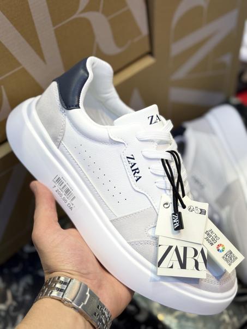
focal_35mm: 48
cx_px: 124
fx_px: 457
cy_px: 164
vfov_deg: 39.7
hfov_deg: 30.3
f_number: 1.78
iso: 80
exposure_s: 1/327
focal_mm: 6.76
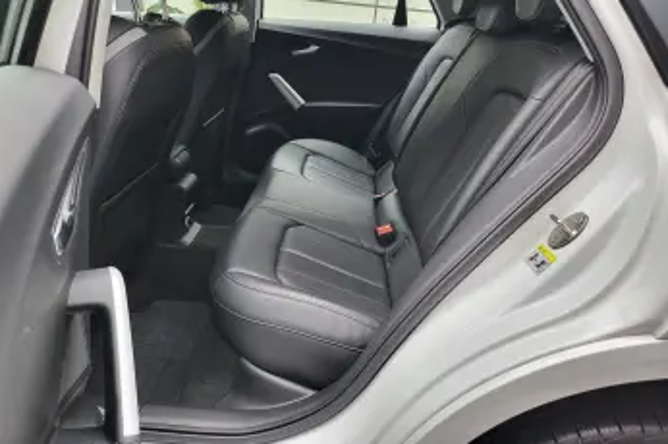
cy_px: 199
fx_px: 482
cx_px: 336
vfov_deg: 49.4
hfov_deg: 69.4
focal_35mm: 26
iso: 100
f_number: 1.8
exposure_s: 1/100
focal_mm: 5
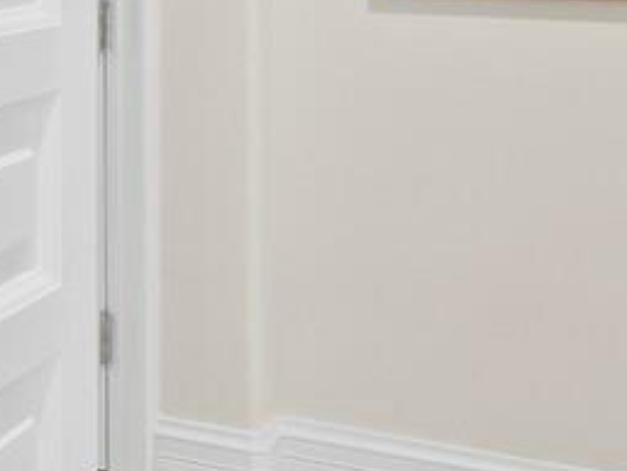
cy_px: -127
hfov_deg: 17.2
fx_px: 1577
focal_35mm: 87
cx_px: -586
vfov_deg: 16.2
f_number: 11
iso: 400
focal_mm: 7
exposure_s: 1/1.67
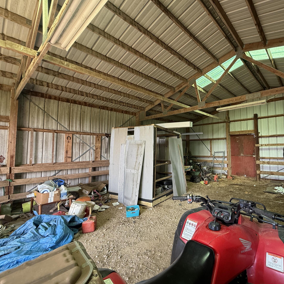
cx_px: 186
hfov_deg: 81.6
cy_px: 140
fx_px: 158
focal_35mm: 17
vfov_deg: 84.0
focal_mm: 2.22
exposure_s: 1/99
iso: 100
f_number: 2.2
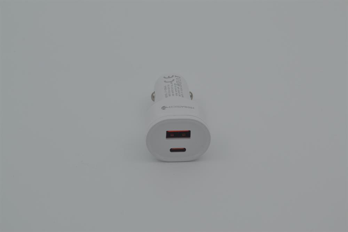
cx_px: 174
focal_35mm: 82
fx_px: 797
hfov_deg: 24.6
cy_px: 116
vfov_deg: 16.5
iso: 140
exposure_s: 1/125
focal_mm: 55
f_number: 8
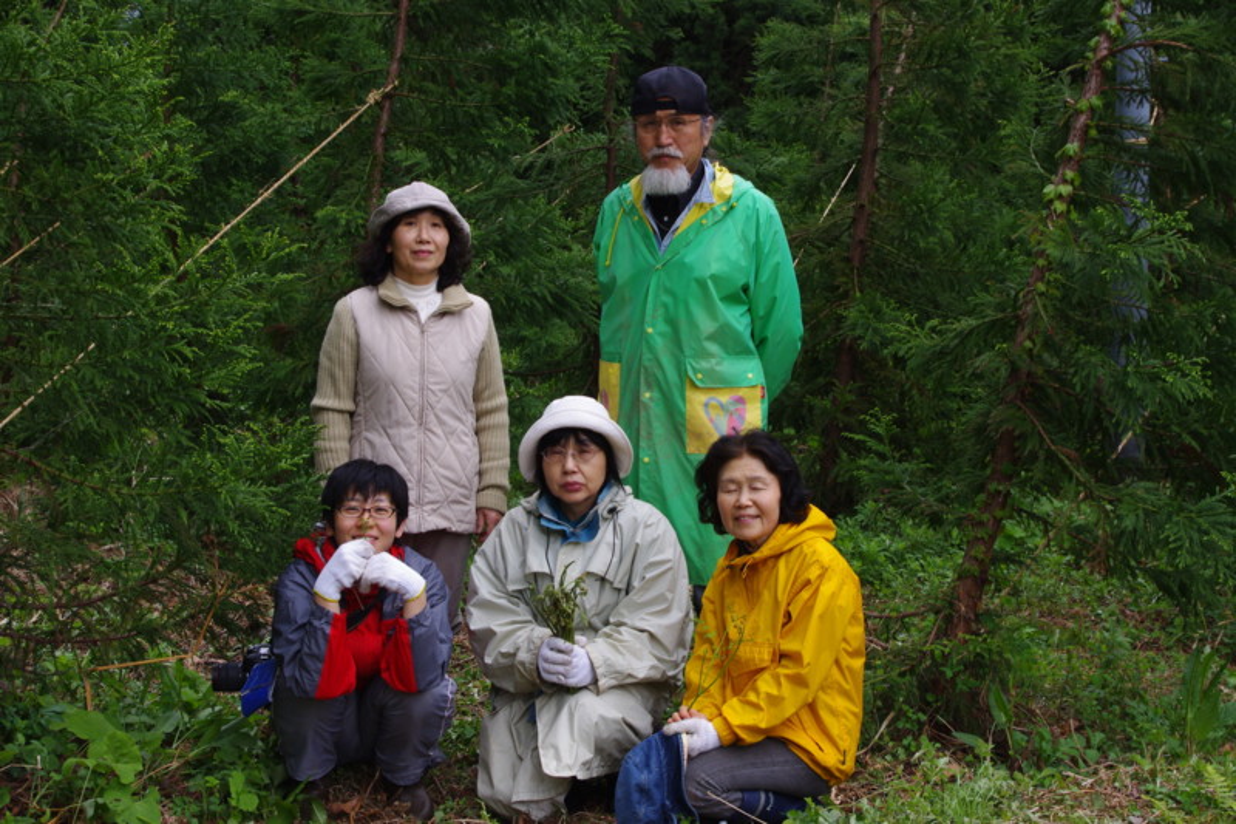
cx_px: 618
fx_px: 1682
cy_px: 412
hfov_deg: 40.4
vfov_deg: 27.5
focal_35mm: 49
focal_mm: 32.5
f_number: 8
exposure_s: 1/60
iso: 200
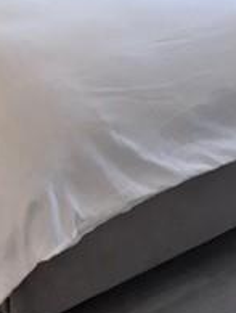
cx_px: -6
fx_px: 861
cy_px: -37
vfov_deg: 19.7
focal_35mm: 95
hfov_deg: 15.3
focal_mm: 4.15
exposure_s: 1/40
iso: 25
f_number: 2.2
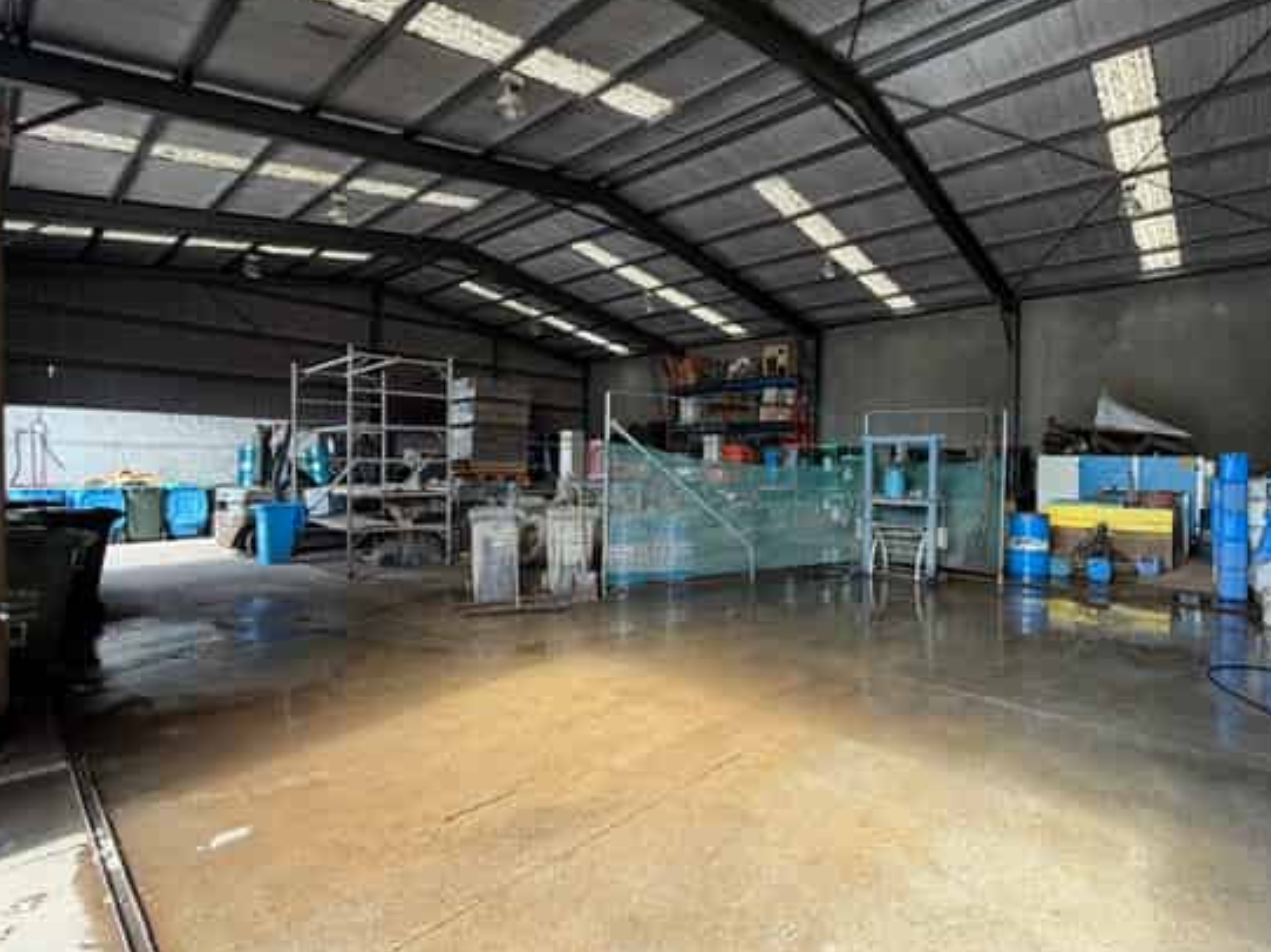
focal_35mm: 17
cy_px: 468
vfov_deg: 74.7
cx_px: 743
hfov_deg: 90.2
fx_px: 624
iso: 100
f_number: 2.2
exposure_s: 1/121
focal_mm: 2.22
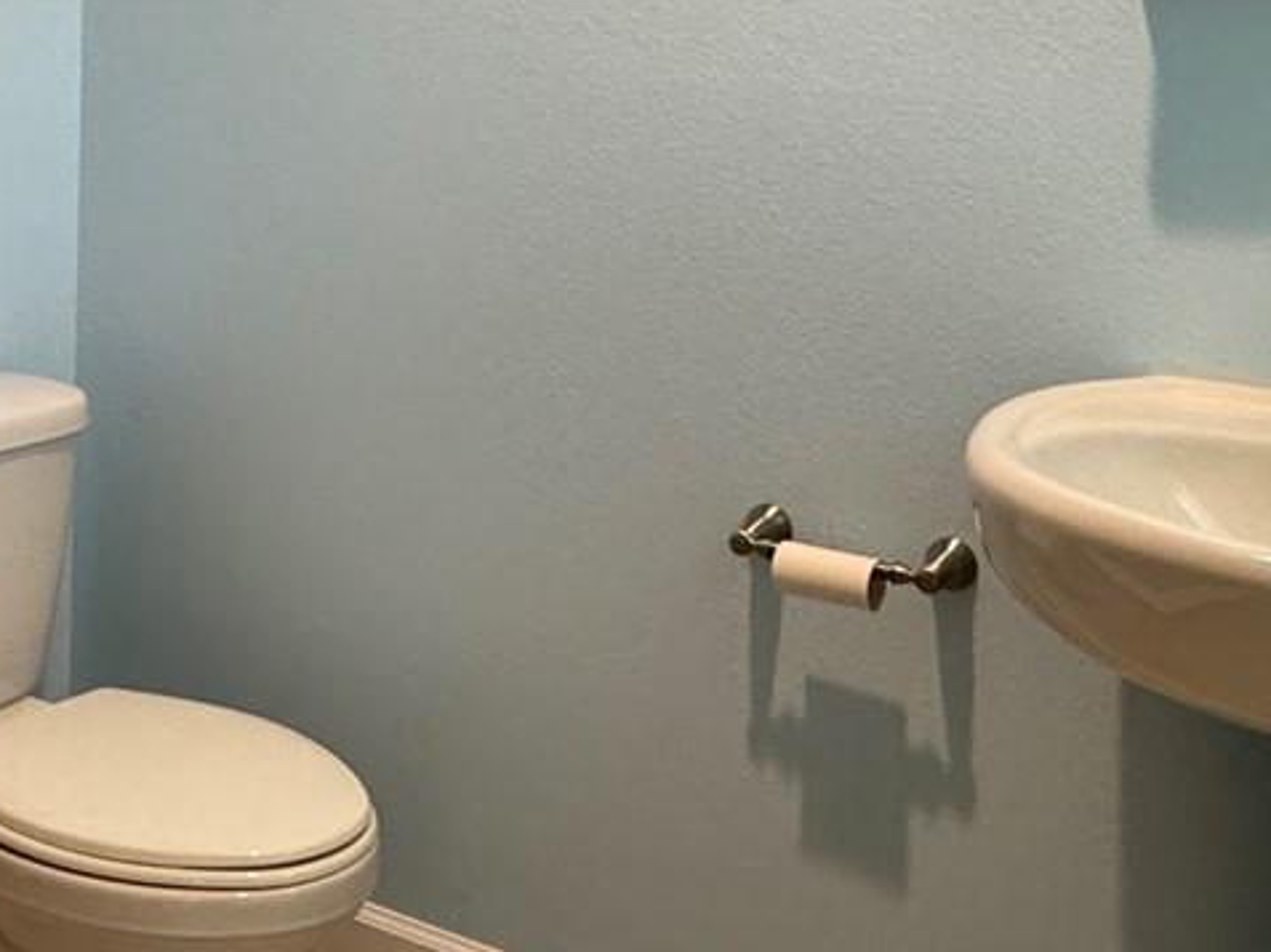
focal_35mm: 47
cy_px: 141
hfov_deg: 40.2
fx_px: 1724
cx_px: 482
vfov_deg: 29.8
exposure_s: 1/120
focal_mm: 2.22
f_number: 2.2
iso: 320
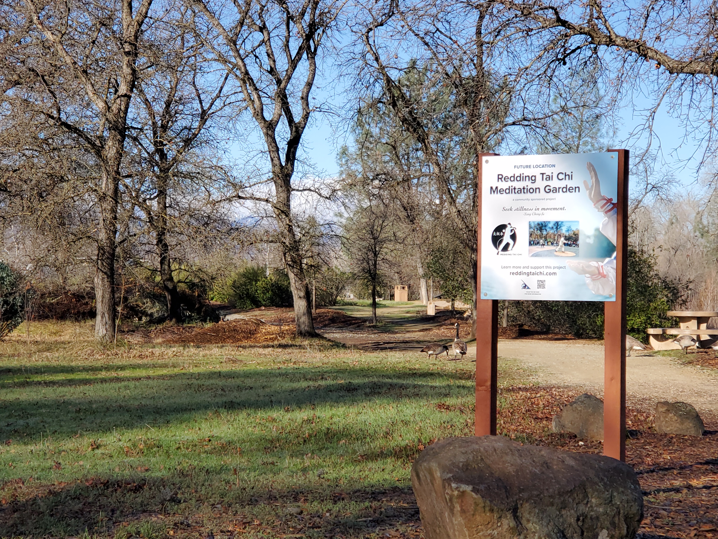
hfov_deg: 36.8
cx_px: 359
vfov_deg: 28.0
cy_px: 270
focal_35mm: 52
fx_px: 1079
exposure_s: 1/670
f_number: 2.4
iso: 50
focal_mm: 6
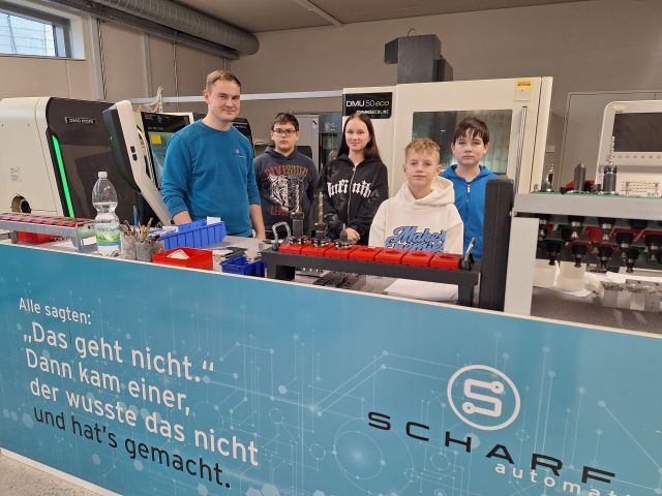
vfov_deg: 58.9
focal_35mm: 23
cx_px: 331
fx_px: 440
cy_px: 248
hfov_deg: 73.9
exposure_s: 1/50
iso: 80
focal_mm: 5.54
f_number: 1.8
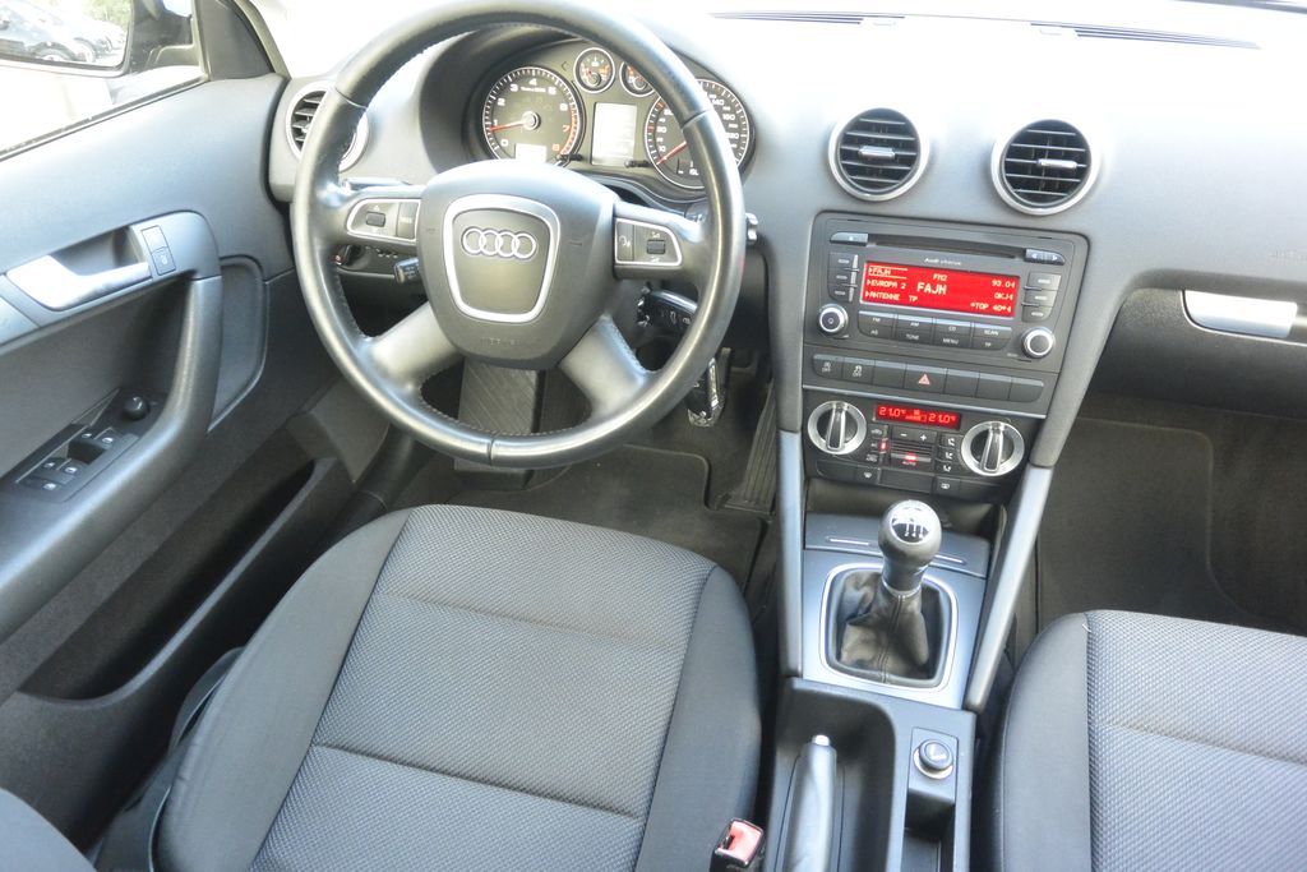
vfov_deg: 47.9
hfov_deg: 67.4
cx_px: 654
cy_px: 436
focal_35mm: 27
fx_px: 980
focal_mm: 10
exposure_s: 1/30
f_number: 3.5
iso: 1100
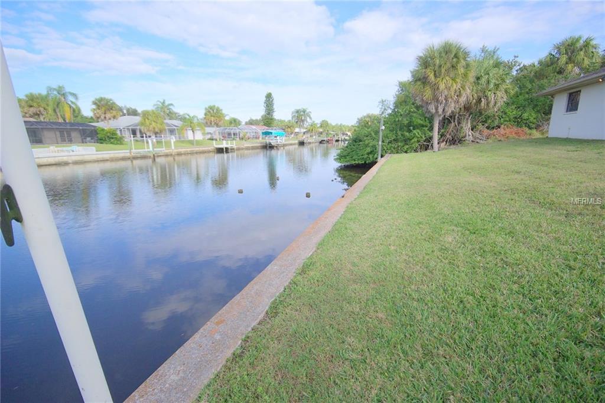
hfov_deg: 95.0
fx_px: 277
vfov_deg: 72.0
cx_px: 302
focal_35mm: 16
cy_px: 202
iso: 100
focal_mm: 11
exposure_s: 1/180
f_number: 8
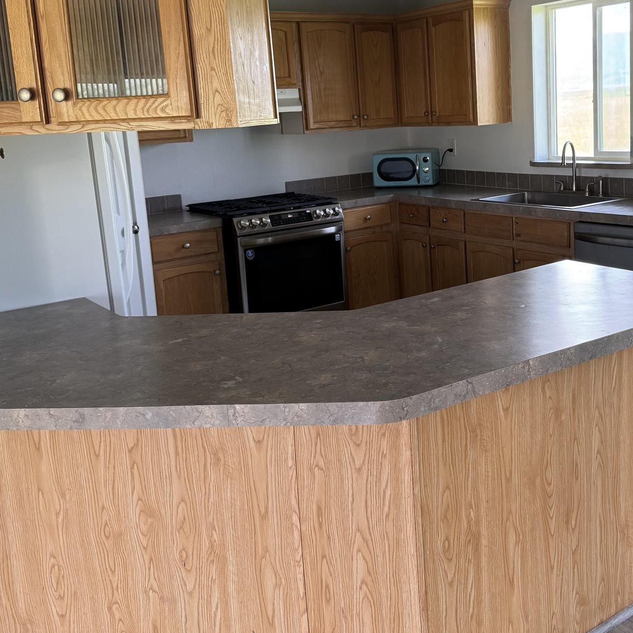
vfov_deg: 41.5
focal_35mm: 40
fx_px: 828
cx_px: 402
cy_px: 228
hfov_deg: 41.5
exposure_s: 1/121
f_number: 1.78
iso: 160
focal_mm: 6.76
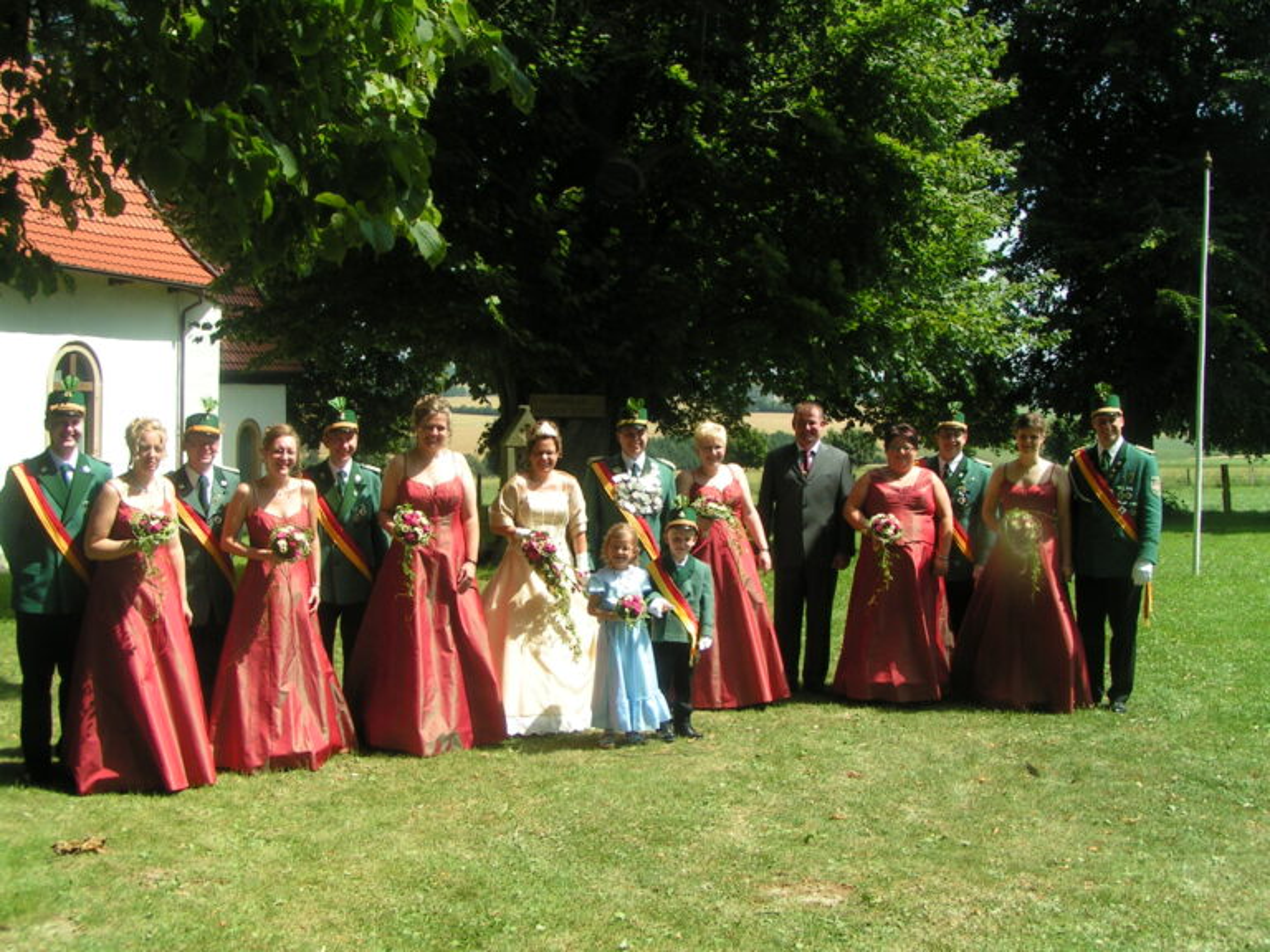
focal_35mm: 38
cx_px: 635
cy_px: 476
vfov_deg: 37.7
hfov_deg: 49.0
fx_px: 1394
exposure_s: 1/200
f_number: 5.6
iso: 50
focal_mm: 5.8
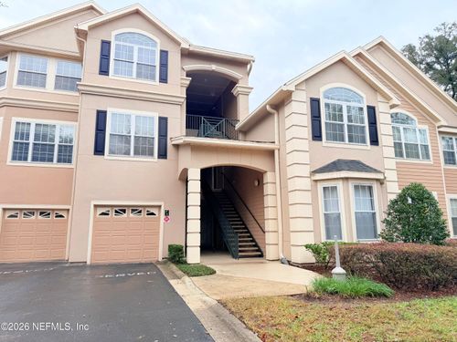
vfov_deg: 56.8
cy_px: 171
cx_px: 228
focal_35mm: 24
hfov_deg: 71.6
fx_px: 317
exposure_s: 1/671
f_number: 1.78
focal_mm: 6.76
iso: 100
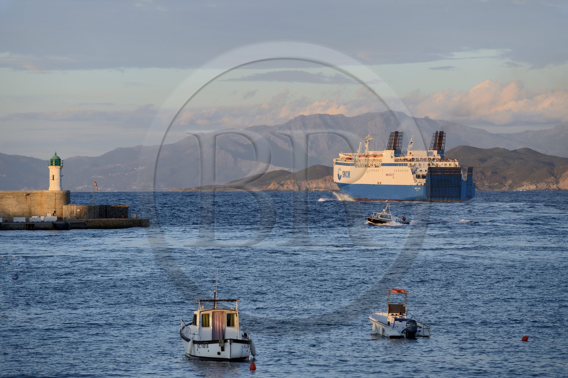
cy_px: 189
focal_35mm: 170
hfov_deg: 12.1
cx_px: 284
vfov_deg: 8.1
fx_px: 2681
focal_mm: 170
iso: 200
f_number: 5.6
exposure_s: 1/250
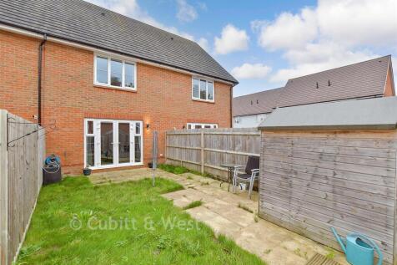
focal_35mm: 15
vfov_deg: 77.3
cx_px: 198
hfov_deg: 100.4
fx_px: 165
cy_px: 132
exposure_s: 1/60
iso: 500
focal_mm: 10
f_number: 7.1
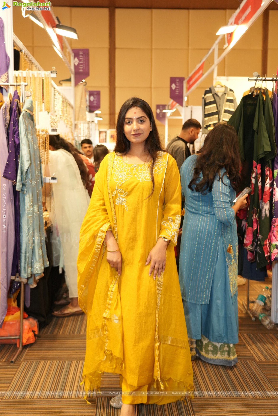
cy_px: 208
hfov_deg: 34.2
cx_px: 139
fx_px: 452
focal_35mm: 39
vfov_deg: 49.6
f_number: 4
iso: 1250
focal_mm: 39
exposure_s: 1/125
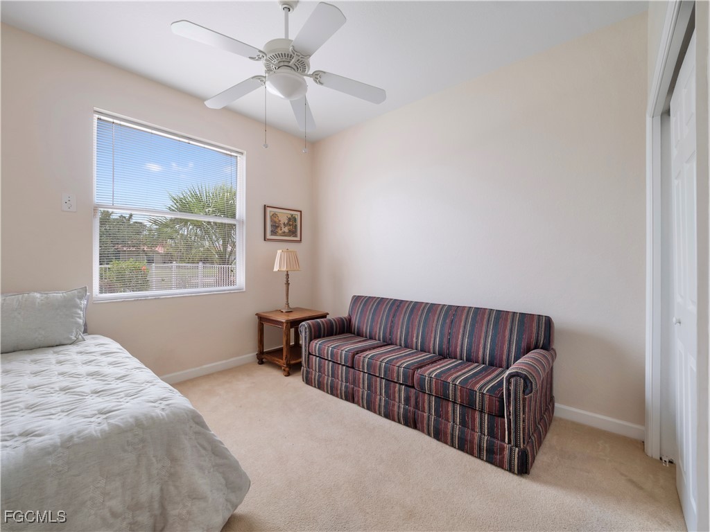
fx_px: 287
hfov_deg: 102.1
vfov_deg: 85.7
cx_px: 355
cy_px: 266
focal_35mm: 14
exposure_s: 1/15
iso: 200
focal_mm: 7
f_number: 7.1
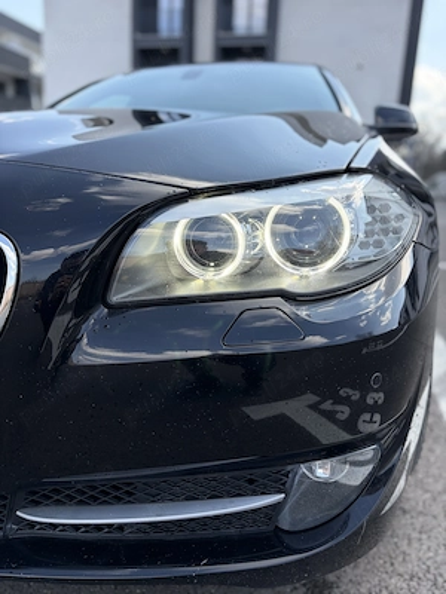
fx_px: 447
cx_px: 223
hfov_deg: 53.1
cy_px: 297
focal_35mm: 26
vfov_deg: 67.3
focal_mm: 5.96
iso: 50
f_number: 1.6
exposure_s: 1/820
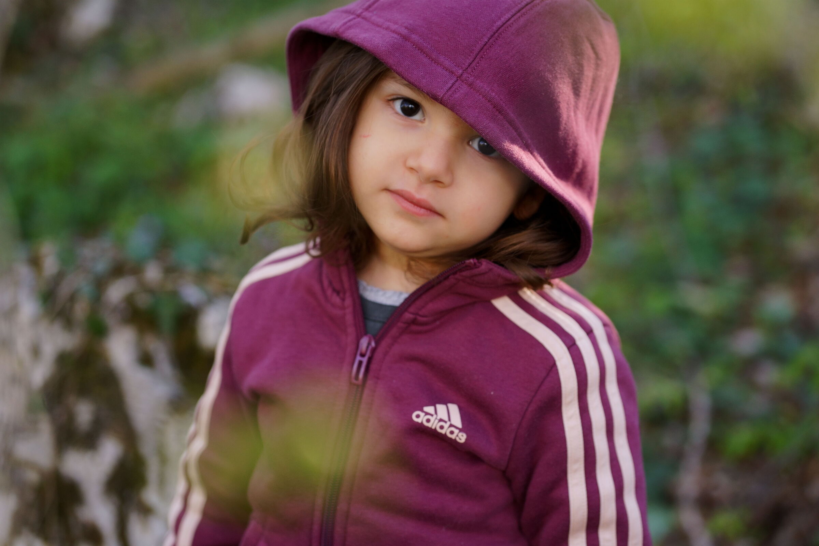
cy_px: 273
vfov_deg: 16.1
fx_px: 1934
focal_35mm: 85
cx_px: 410
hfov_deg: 23.9
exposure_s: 1/400
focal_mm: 85
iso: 640
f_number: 3.2
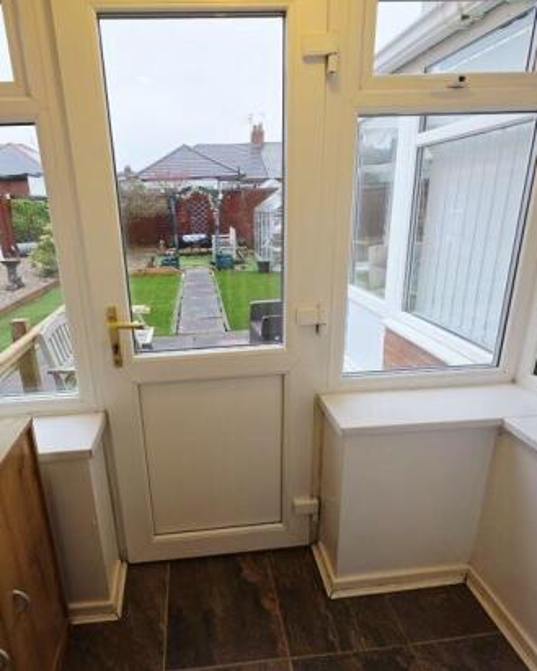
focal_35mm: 18
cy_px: 316
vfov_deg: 86.3
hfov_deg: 73.0
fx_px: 357
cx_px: 215
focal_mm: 2.2
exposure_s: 1/100
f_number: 1.9
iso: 64
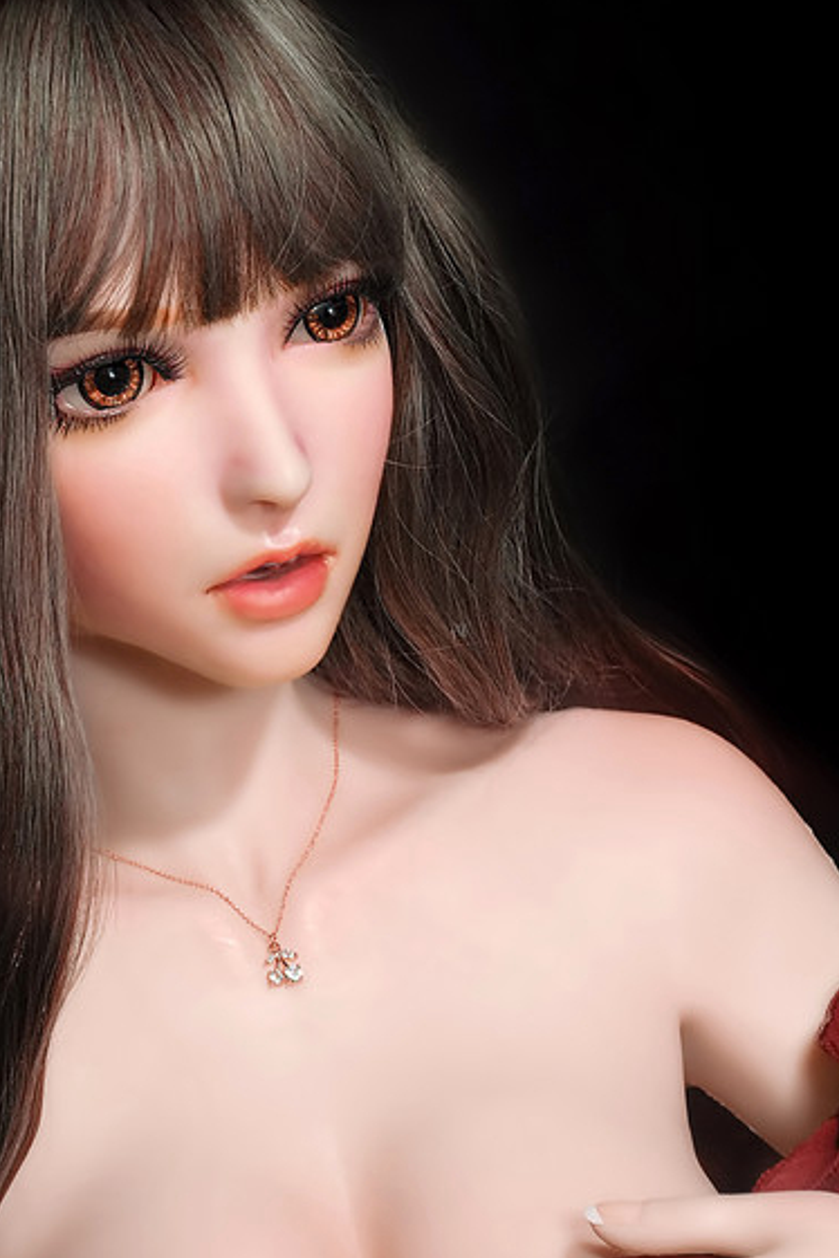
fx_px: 11354
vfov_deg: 6.3
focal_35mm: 325
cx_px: 292
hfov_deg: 4.2
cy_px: 780
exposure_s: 1/30
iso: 500
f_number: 5.6
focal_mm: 135
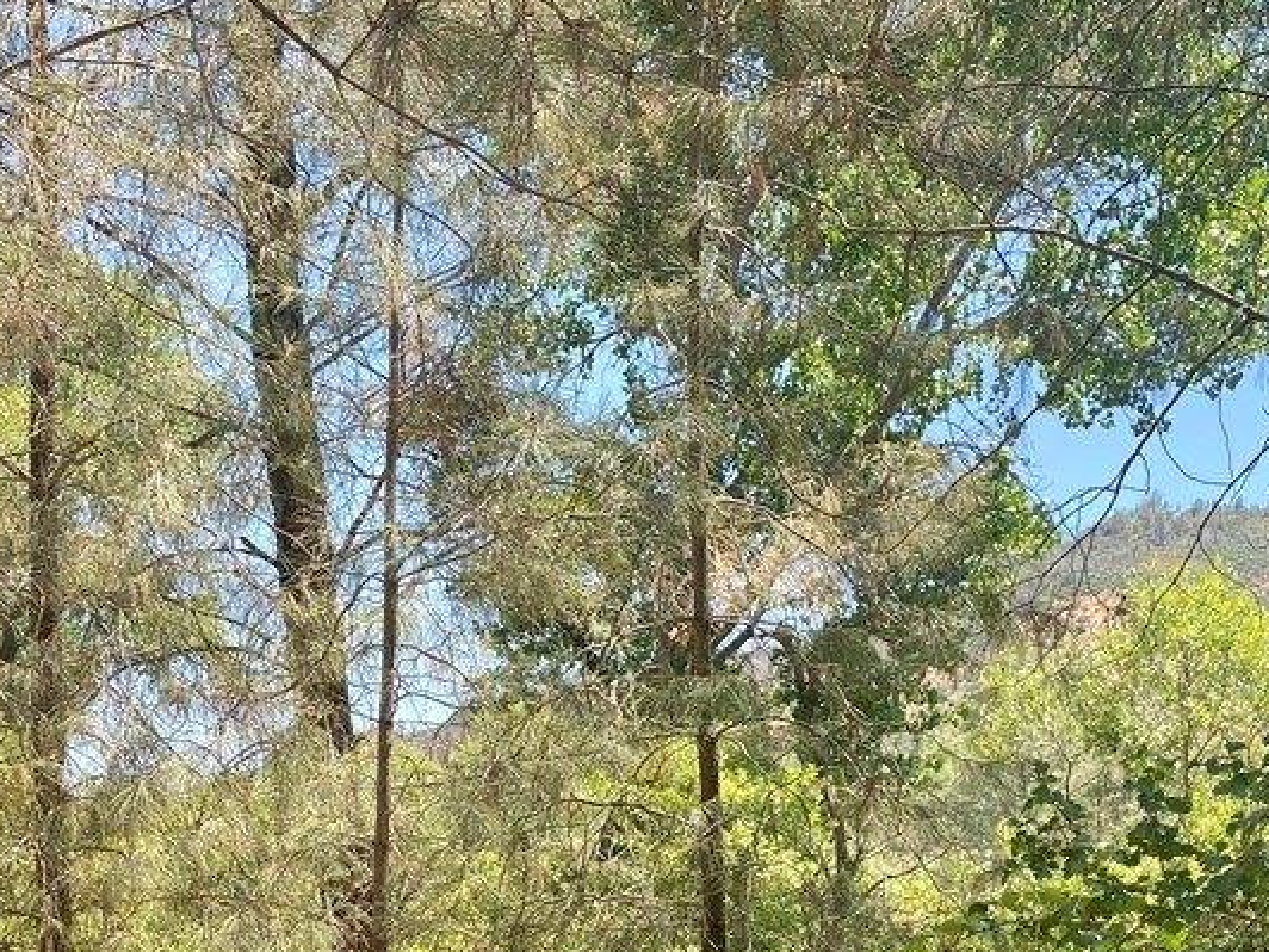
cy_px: 866
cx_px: 663
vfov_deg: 28.0
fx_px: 1833
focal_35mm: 50
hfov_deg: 38.2
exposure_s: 1/681
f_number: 1.8
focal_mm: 4.25
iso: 32
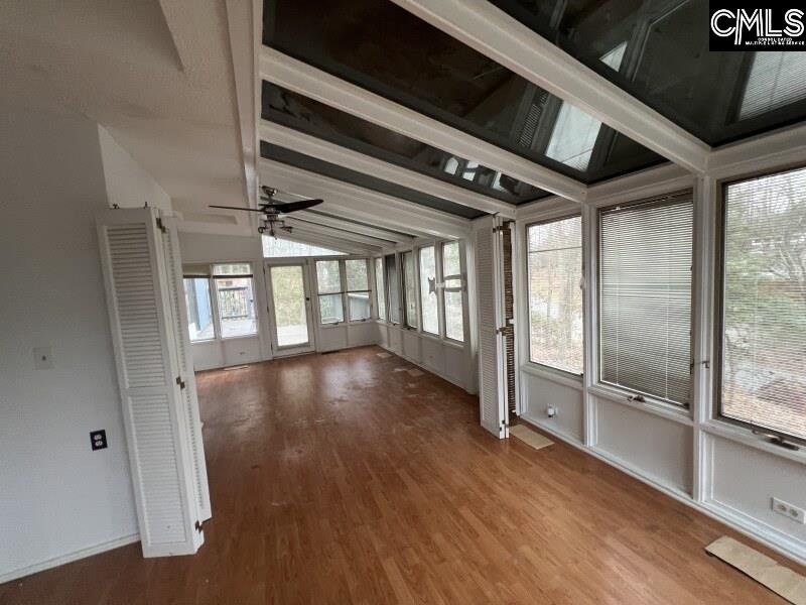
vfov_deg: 89.9
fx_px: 303
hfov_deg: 106.2
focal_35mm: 13
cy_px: 302
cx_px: 403
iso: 160
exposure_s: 1/60
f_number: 1.8
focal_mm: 1.57
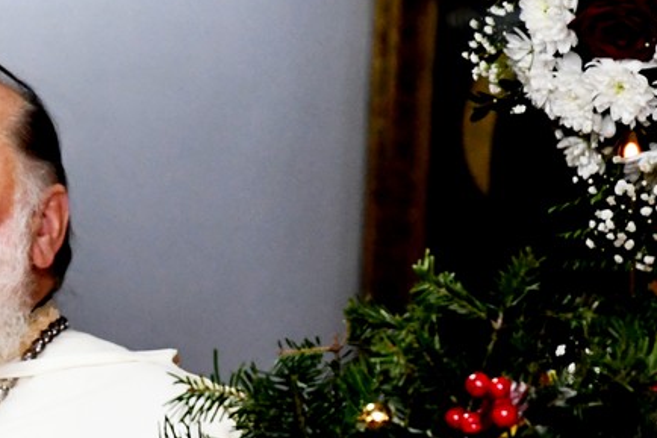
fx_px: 4542
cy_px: 368
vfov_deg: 5.5
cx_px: -65
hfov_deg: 8.2
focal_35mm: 249
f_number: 3.8
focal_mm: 60
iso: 3200
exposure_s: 1/125
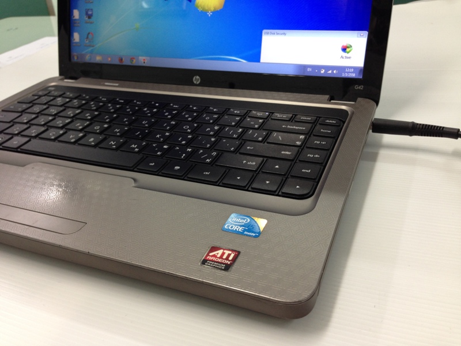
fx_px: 439
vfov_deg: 42.9
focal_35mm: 33
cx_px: 230
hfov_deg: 55.4
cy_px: 173
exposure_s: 1/20
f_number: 2.4
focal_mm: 4.12
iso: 64
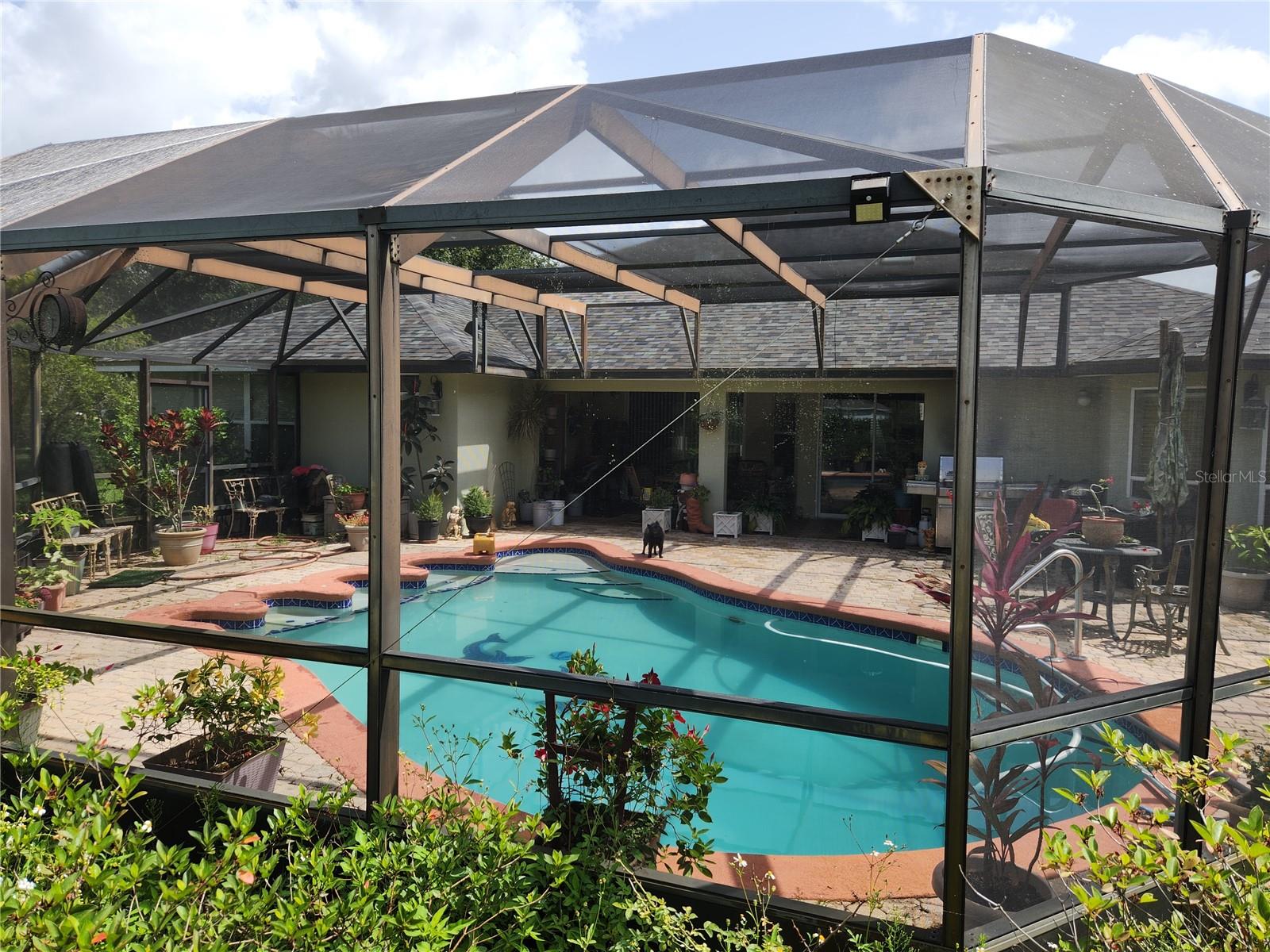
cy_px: 476
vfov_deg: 58.9
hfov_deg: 73.9
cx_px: 635
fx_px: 844
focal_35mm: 23
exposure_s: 1/927
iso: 20
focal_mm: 5.4
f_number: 1.8
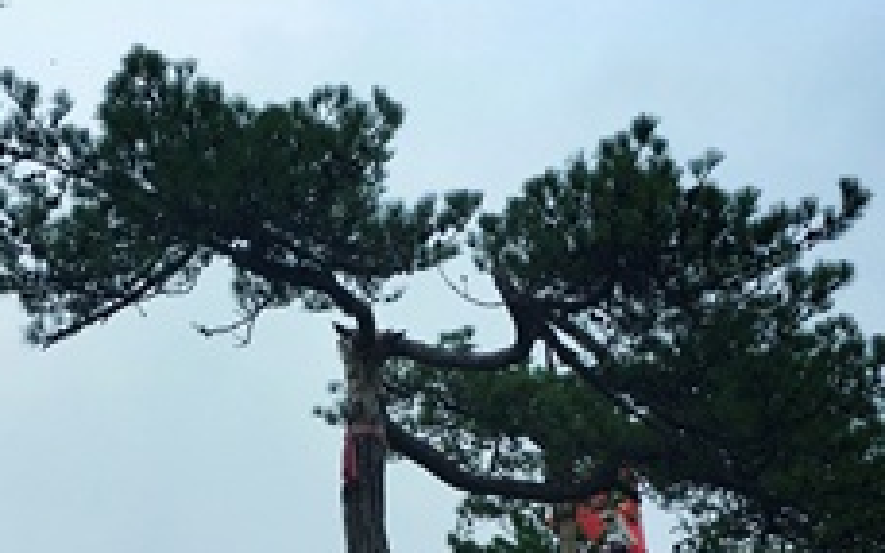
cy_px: 683
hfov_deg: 30.3
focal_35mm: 67
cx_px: 274
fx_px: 1616
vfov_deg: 18.3
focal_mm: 4.15
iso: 25
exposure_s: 1/1131
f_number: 2.2
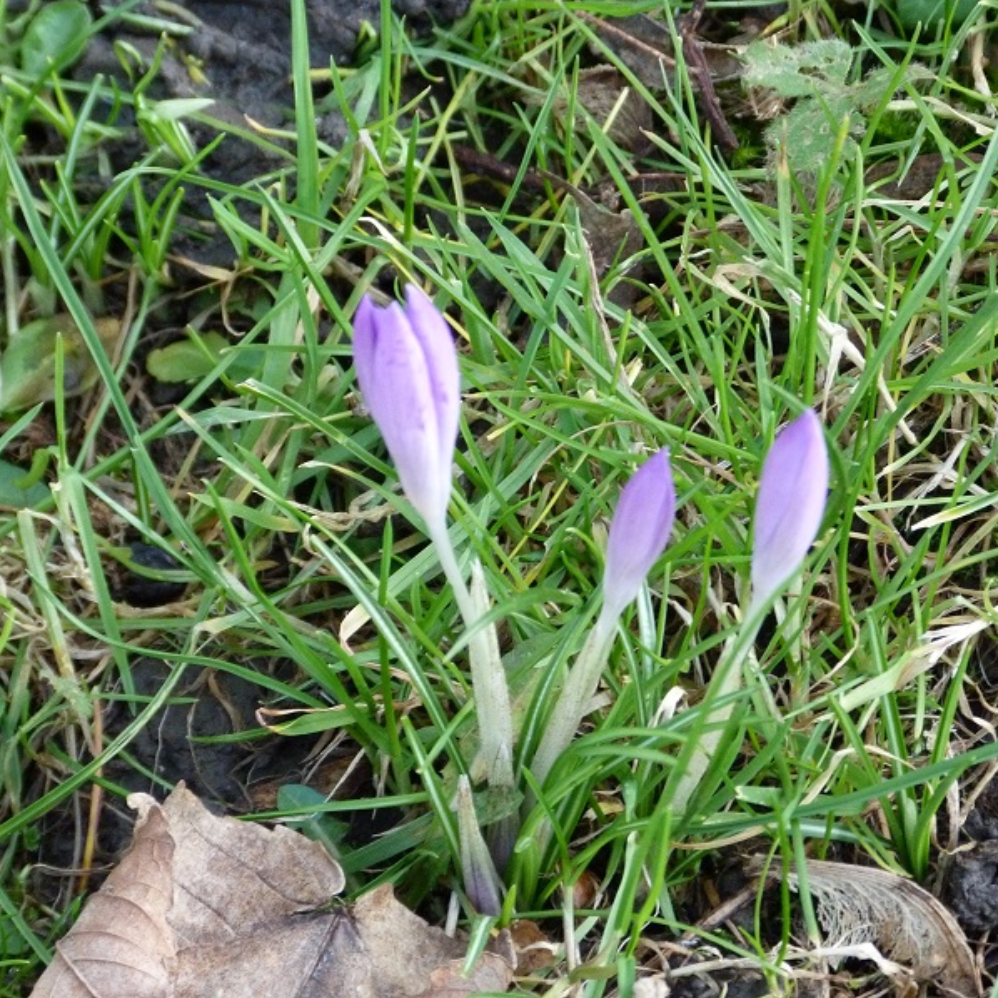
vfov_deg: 6.4
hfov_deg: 6.4
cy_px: 499
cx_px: 651
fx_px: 8872
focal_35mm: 272
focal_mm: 41.4
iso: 500
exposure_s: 1/160
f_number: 3.9
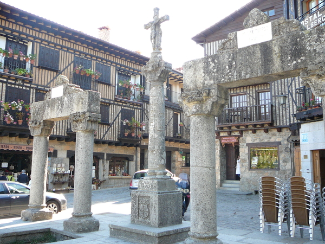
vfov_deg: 40.7
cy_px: 122
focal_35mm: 35
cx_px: 162
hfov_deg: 52.6
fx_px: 329
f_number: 2.8
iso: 80
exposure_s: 1/100
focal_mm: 5.2
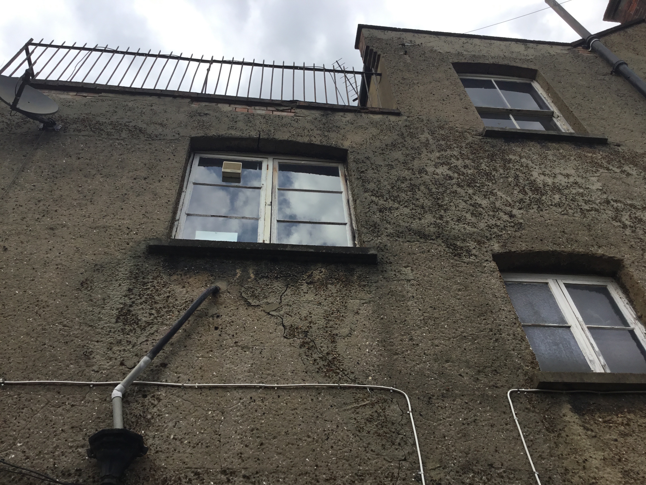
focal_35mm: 31
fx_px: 579
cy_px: 242
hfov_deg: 58.4
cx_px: 323
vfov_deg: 45.4
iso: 25
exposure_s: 1/479
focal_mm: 3.3
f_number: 2.4
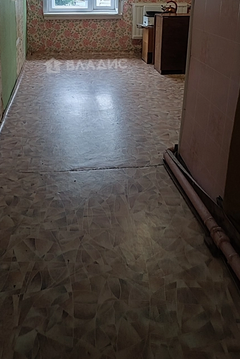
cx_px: 86
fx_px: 280
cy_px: 64
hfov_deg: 45.9
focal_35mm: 28
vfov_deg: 59.5
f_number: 2.4
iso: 391
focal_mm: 2.13
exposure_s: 1/14.3
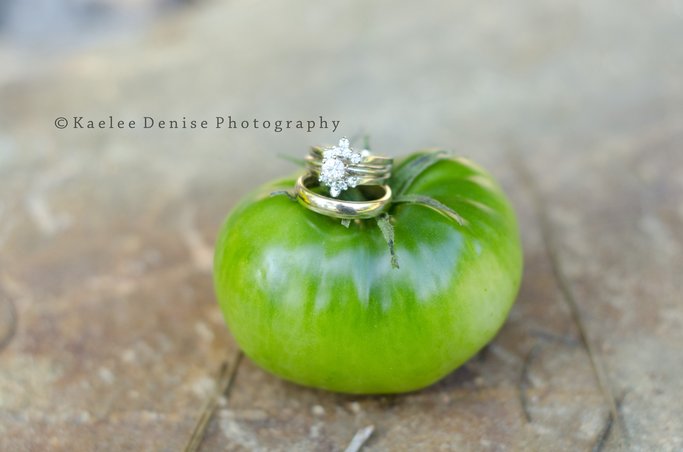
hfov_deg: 27.0
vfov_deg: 18.1
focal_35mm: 75
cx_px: 342
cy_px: 226
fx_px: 1420
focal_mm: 50
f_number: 2.5
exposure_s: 1/500
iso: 320
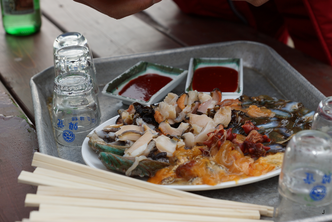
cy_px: 111
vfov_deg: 18.2
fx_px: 692
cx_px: 166
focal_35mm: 75
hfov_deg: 27.0
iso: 100
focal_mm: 50
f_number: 4.5
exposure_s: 1/200
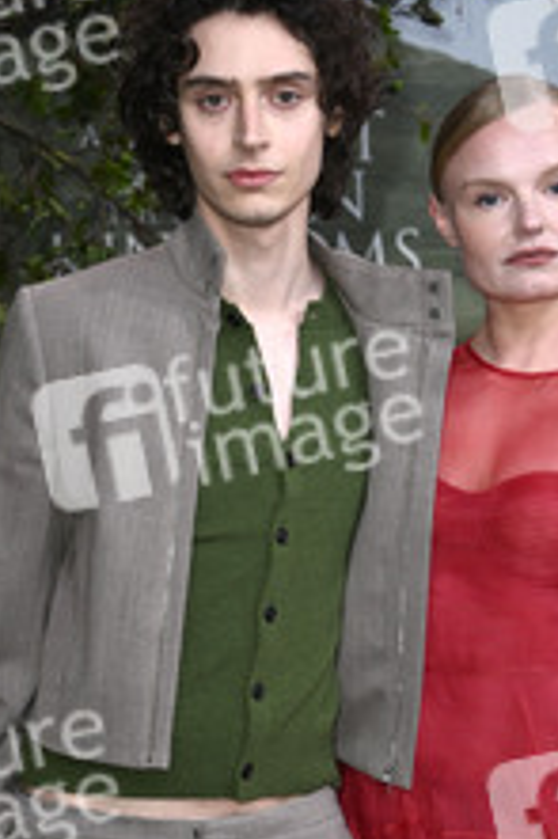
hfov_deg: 9.7
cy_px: 611
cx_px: 338
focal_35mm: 141
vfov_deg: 14.5
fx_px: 3283
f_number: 5.6
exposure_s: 1/250
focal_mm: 78
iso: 640
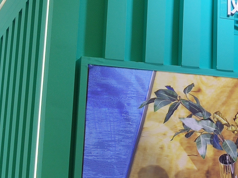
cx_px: 300
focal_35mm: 123
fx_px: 846
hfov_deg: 15.3
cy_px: 5
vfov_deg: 11.9
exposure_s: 1/220
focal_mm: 4.75
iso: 112
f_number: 1.75
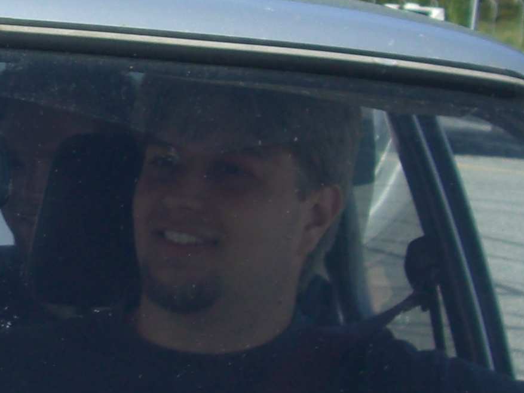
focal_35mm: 158
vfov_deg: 9.4
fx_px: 2392
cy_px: 204
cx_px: -139
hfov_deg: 12.2
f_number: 5.6
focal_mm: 7.9
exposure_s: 1/200
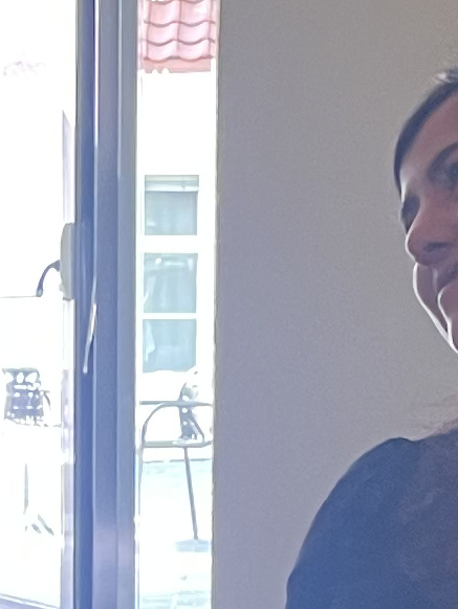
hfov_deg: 8.2
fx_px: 3173
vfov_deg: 10.9
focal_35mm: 180
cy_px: 597
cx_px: -45
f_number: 1.6
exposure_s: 1/50
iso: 100
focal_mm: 4.2
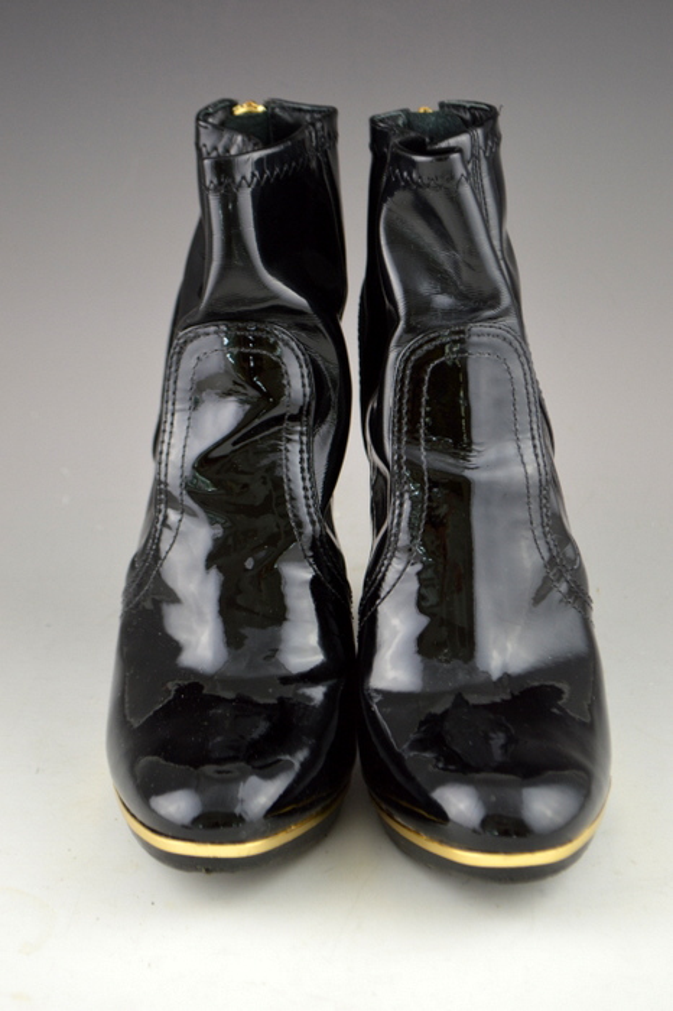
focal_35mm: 82
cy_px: 506
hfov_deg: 16.5
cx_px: 336
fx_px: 2316
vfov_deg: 24.6
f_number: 5.6
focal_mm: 55
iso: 400
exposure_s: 1/40
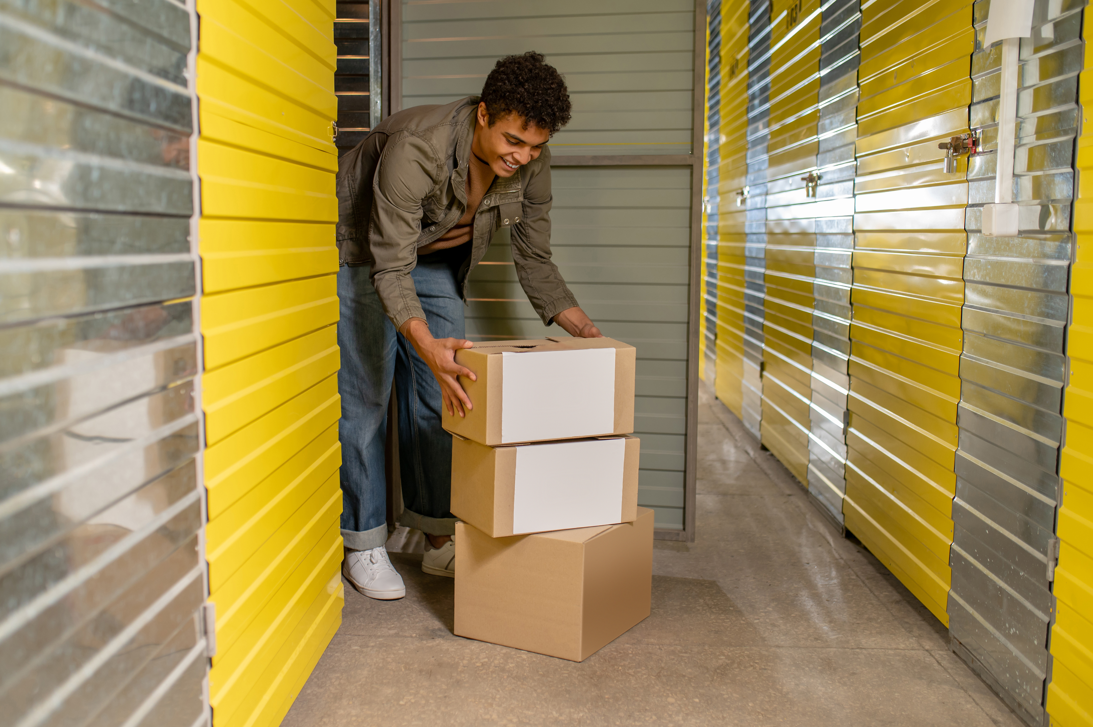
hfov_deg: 54.5
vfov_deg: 37.8
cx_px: 546
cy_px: 364
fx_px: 1062
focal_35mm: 35
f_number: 2.5
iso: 400
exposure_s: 1/160
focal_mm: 35
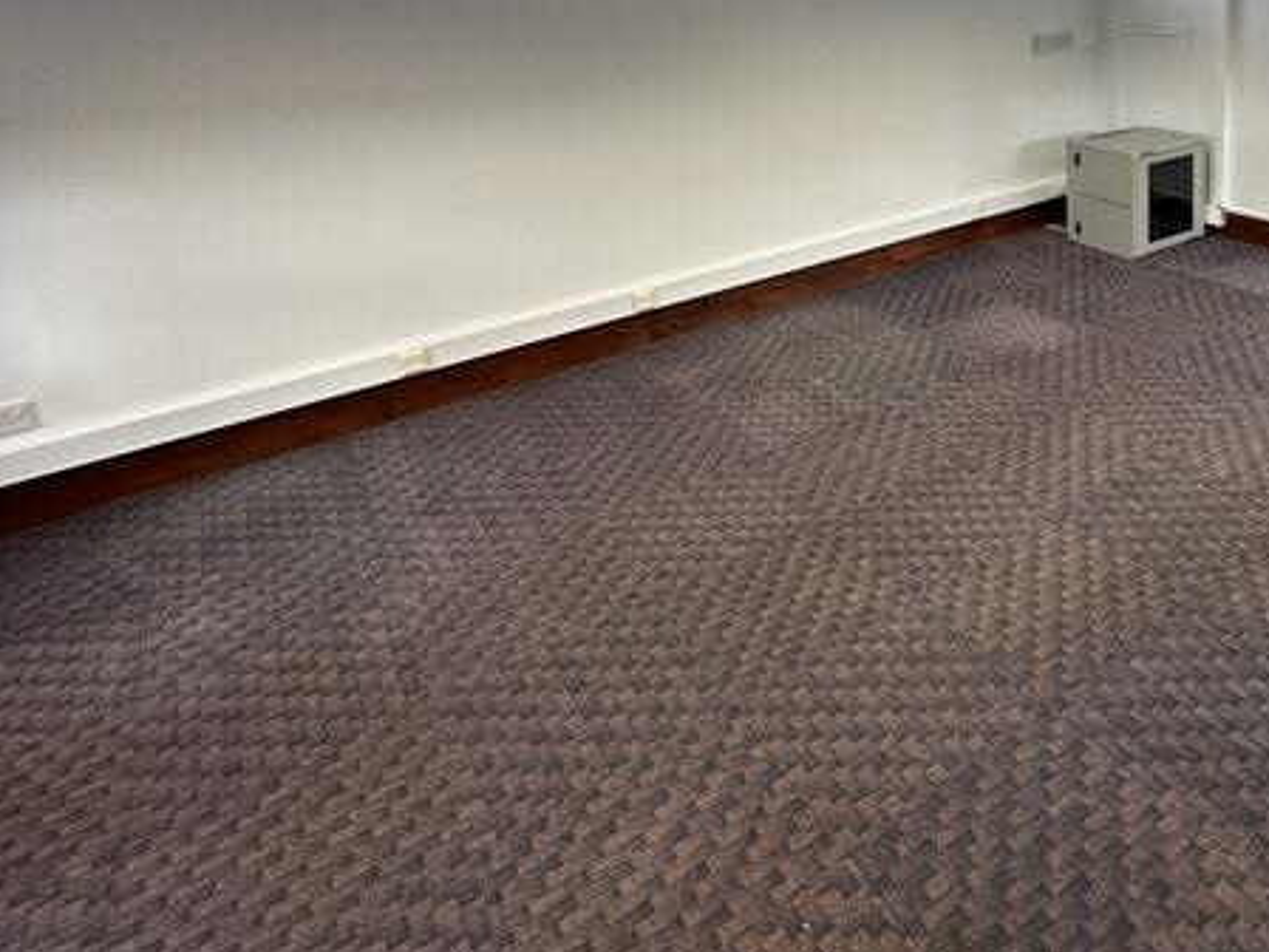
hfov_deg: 61.9
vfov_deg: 51.4
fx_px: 916
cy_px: 187
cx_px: 1062
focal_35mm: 25
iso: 125
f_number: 2.2
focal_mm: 2.22
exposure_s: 1/100
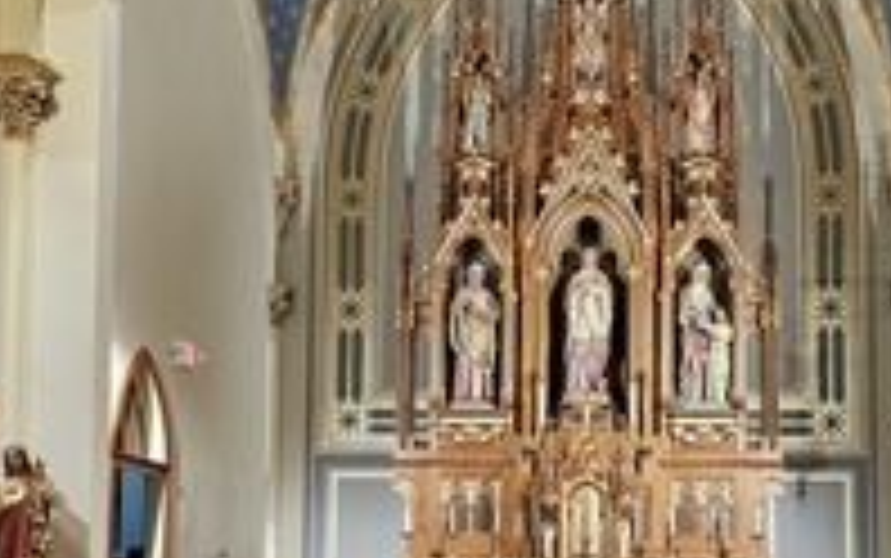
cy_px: 500
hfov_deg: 45.8
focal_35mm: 43
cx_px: 551
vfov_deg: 28.8
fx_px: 1045
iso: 640
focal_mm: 5.4
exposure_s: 1/120
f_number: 1.8
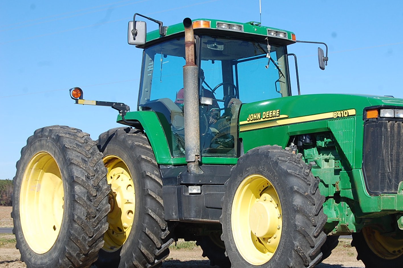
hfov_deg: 24.9
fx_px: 913
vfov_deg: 16.7
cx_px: 238
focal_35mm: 82
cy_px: 144
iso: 200
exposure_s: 1/320
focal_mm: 45
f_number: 9
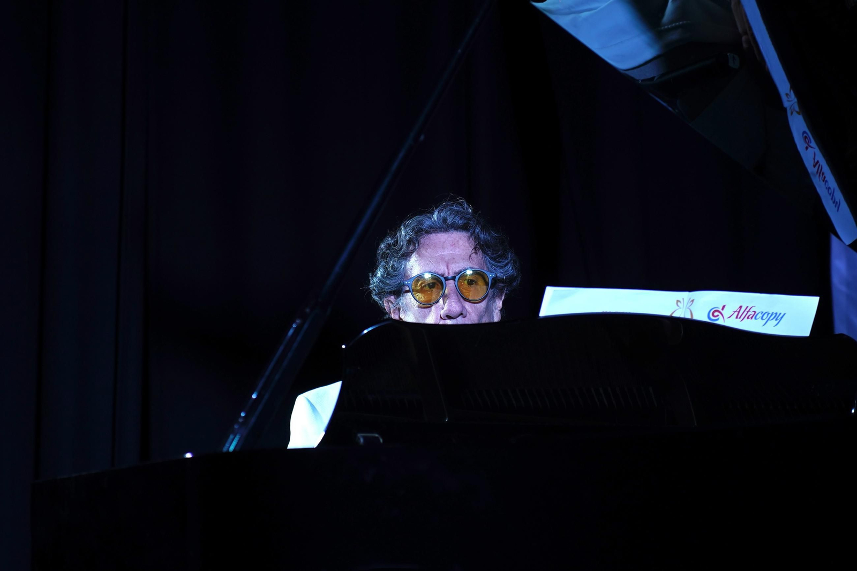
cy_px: 286
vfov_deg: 12.2
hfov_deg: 18.3
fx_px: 2666
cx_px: 428
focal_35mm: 112
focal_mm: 75
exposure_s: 1/100
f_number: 2.8
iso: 160
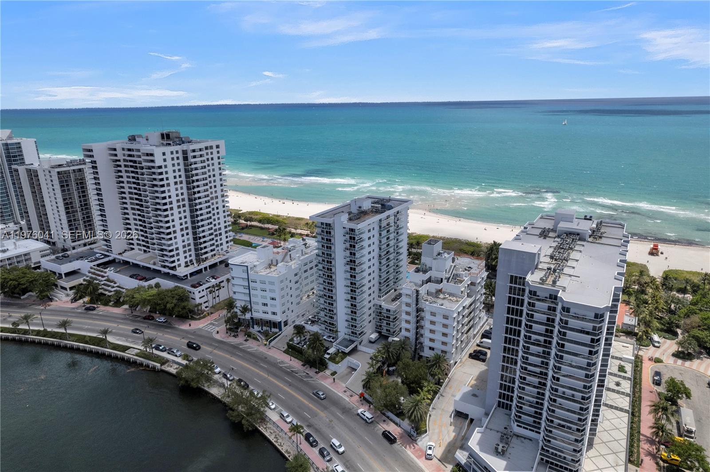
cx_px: 355
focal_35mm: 22
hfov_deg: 78.6
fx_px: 434
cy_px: 236
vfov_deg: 57.2
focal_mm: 8.38
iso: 140
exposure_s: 1/4000
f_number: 2.8
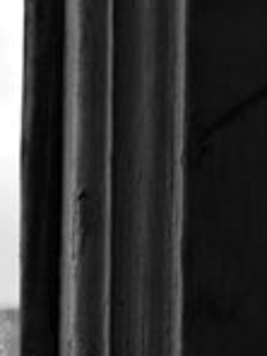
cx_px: -321
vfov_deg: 9.1
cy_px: 611
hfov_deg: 6.8
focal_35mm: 210
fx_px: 2160
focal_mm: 26
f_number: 9
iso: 100
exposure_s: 1/50
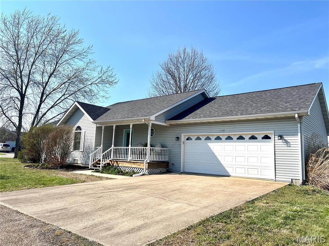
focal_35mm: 26
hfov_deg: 67.3
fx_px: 247
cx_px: 164
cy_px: 123
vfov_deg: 53.1
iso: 50
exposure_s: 1/5076
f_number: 1.5
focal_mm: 5.7
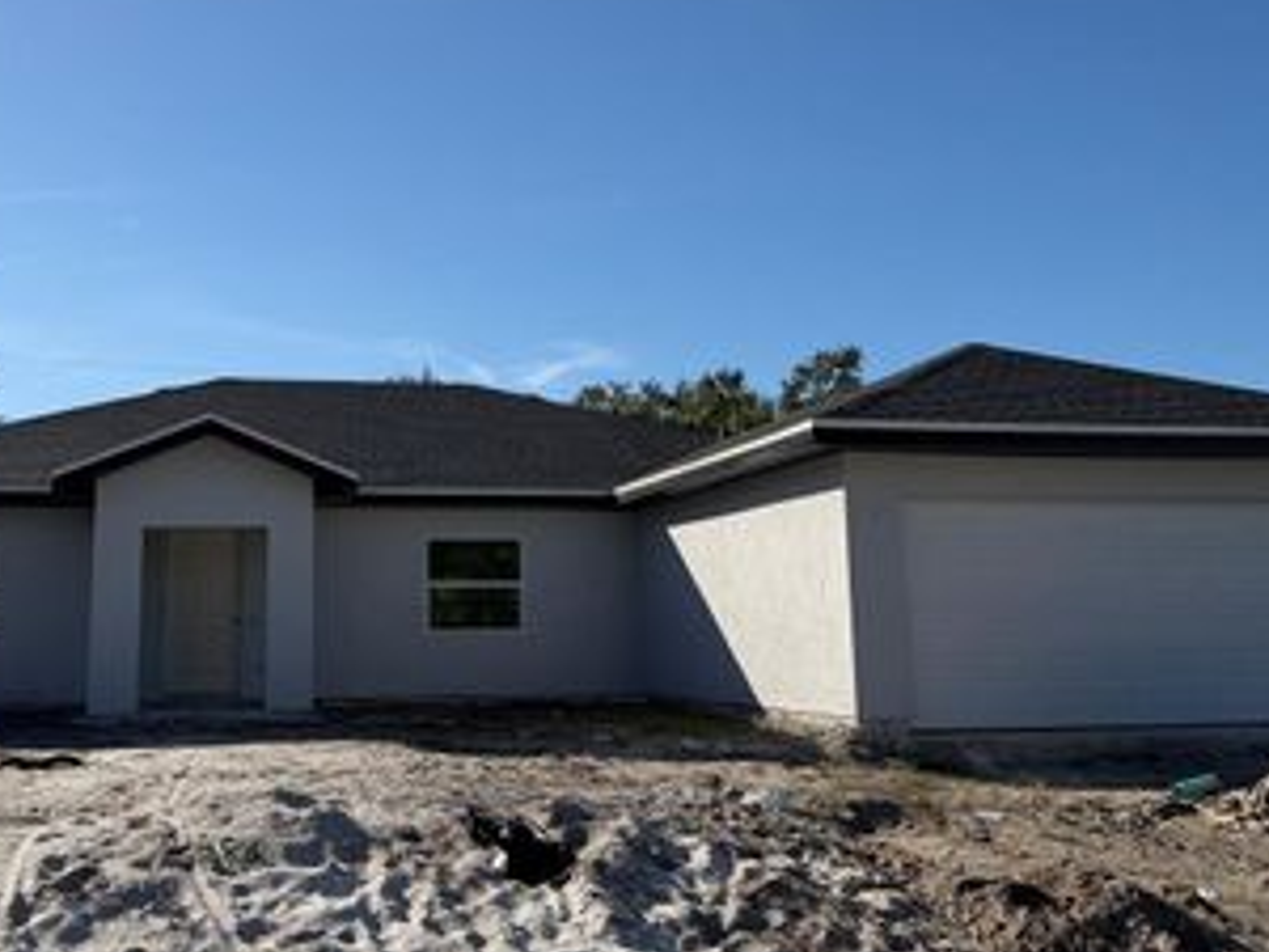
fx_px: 1466
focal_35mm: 40
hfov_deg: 46.3
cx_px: 453
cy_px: 391
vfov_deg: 35.9
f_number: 1.78
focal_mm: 6.76
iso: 80
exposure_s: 1/7353
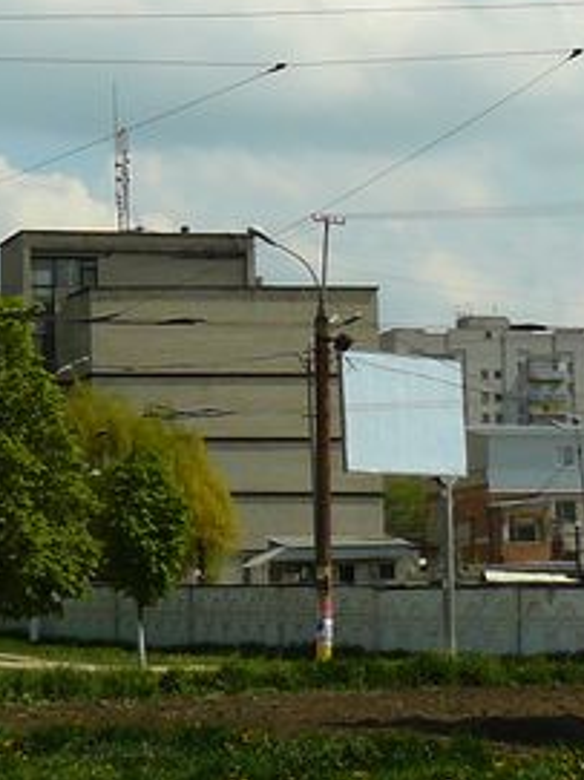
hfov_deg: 10.3
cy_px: 187
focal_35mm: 136
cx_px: -437
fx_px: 3062
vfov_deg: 14.5
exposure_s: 1/1000
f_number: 4.5
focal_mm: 6
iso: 100
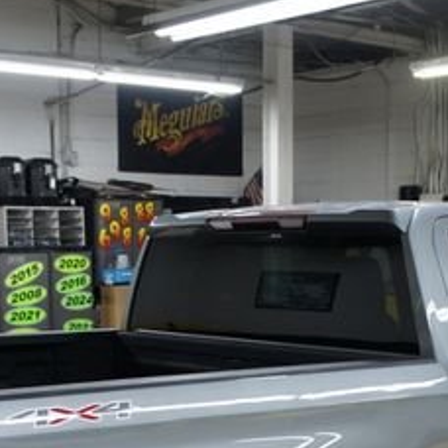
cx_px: 236
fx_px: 1101
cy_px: 397
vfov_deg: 22.5
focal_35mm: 75
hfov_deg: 23.0
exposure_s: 1/40
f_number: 4
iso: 250
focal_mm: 21
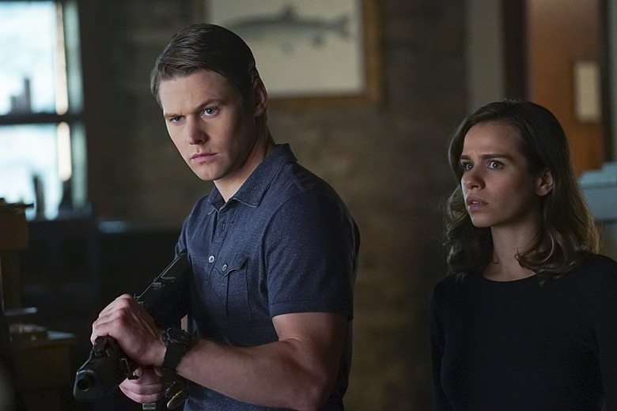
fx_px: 2828
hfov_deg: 12.5
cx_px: 308
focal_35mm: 165
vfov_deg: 8.3
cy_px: 206
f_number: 4
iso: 8000
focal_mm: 165
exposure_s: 1/50
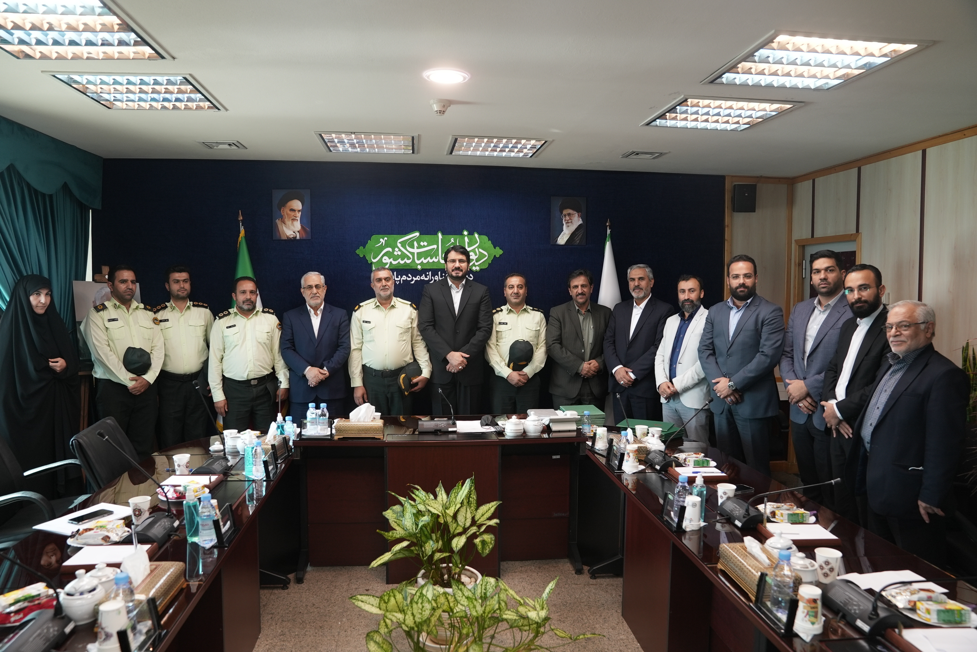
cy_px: 326
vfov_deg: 53.2
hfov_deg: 73.7
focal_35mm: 24
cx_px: 488
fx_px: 652
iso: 800
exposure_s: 1/80
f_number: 4
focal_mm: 24
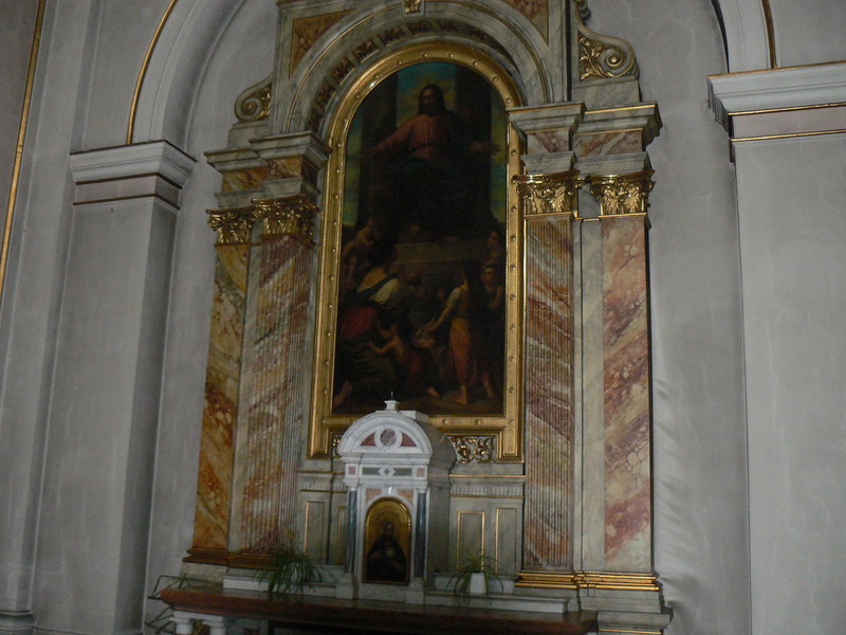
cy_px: 318
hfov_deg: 51.4
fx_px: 880
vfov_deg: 39.7
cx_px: 423
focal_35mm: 36
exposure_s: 1/30
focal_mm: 6
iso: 250
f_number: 2.8
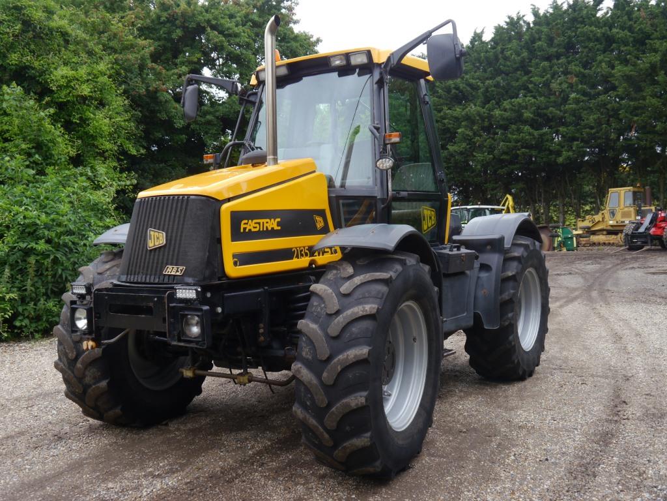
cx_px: 334
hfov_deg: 51.4
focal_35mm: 36
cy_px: 250
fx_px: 694
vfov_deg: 39.7
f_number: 5
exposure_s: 1/160
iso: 160
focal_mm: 18
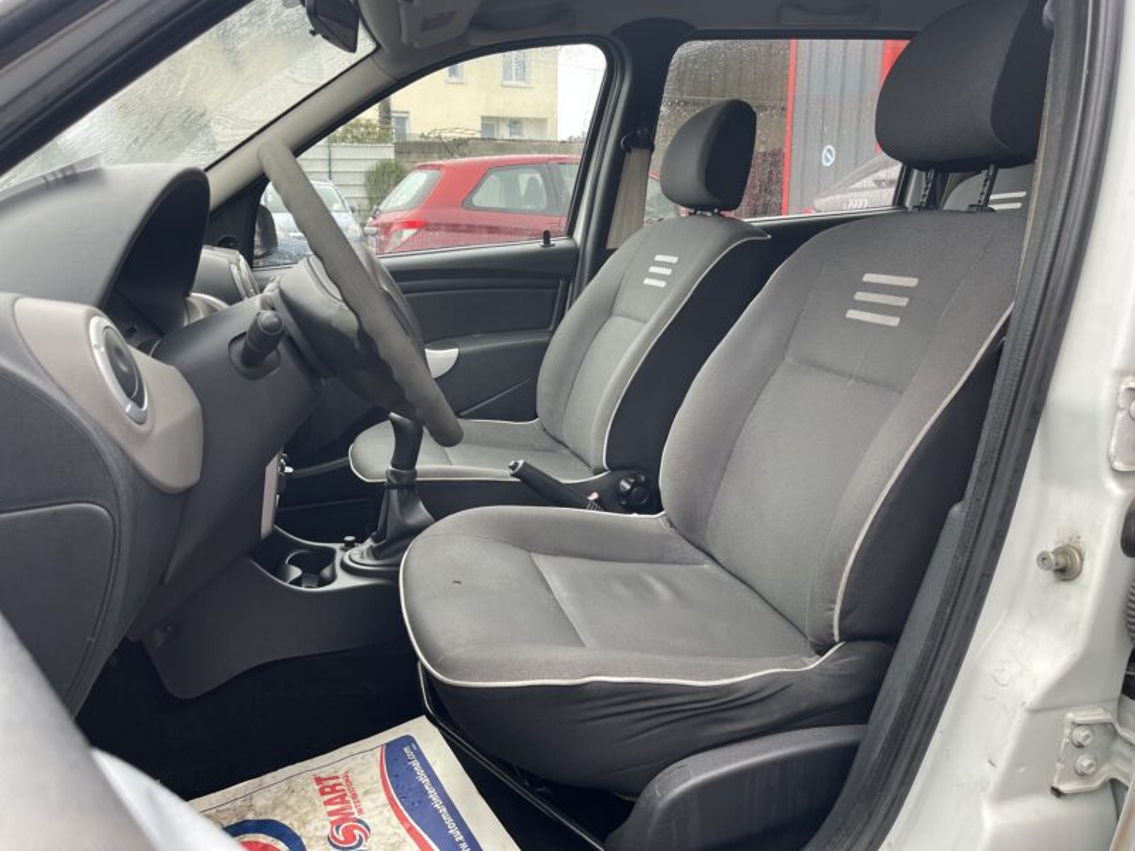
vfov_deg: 53.1
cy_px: 426
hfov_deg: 67.3
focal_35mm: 26
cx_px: 568
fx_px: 852
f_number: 1.6
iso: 125
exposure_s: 1/96
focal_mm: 5.1
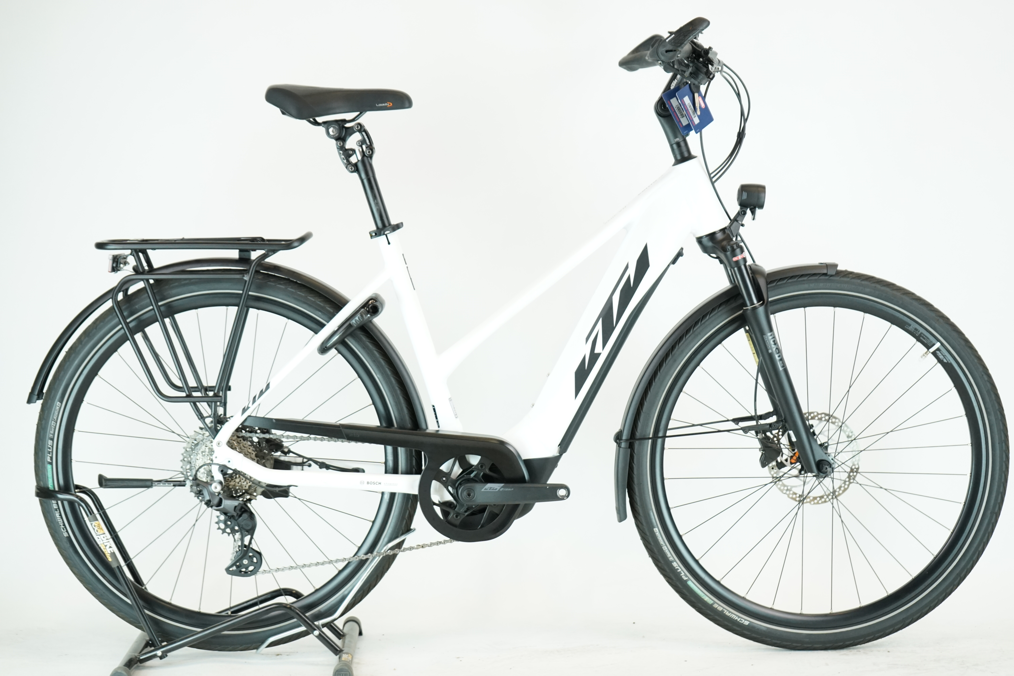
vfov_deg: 20.0
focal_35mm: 68
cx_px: 507
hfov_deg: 29.7
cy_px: 338
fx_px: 1915
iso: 2000
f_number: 5.6
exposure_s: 1/200
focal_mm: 68
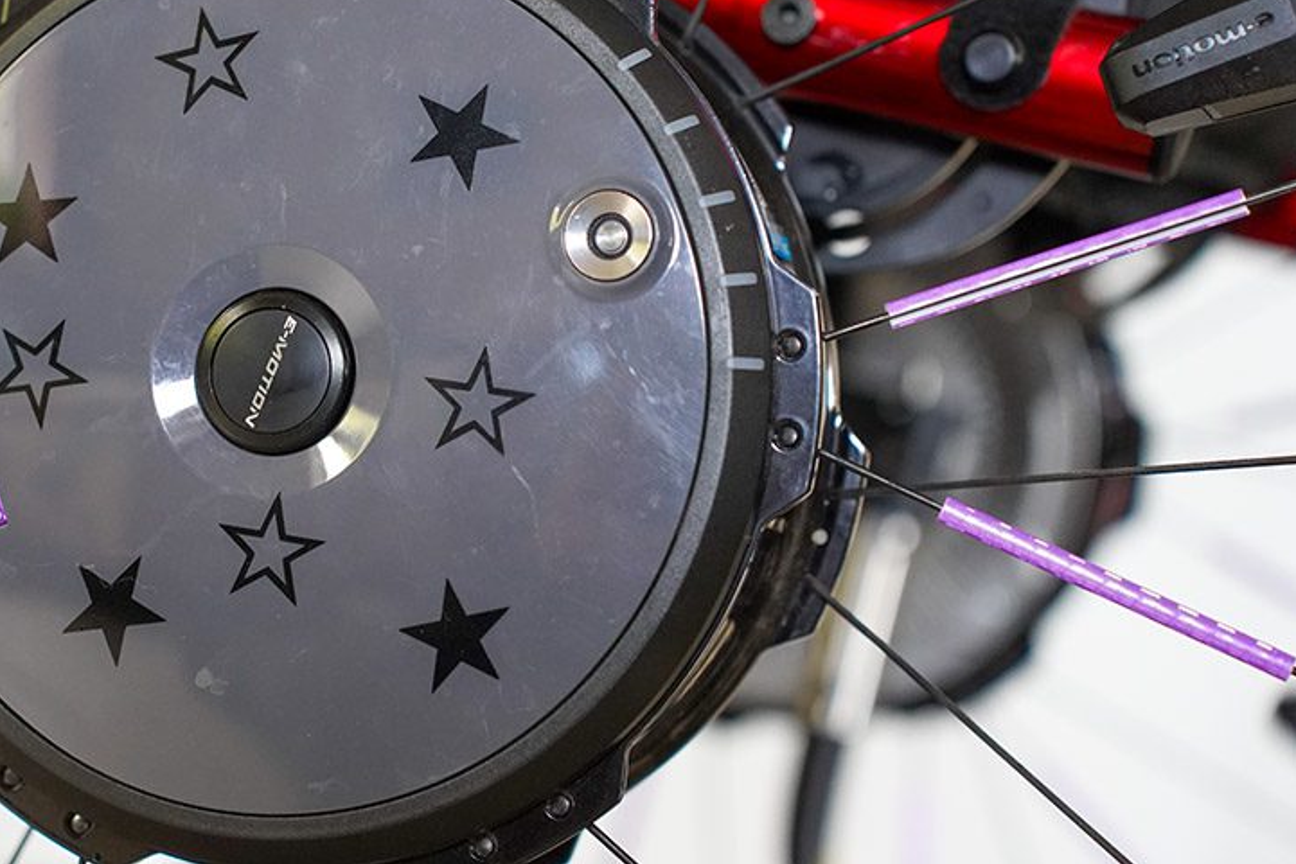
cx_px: 406
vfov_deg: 13.2
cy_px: 373
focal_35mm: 104
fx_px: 3745
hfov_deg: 19.6
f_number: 2.8
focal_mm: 75
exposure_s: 1/160
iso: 4000
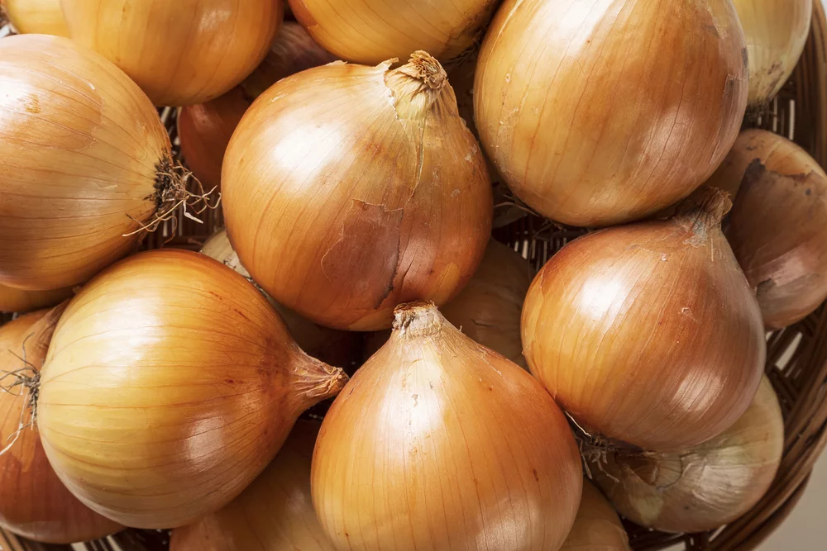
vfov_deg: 25.8
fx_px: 1206
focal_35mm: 52
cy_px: 276
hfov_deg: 37.8
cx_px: 414
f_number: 11
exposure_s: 1/125
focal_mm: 35
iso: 160
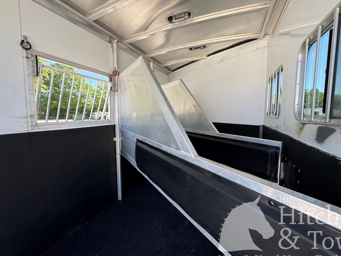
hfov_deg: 98.2
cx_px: 171
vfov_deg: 81.7
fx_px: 148
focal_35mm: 15
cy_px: 126
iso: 40
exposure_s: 1/249
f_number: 2.2
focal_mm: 2.22
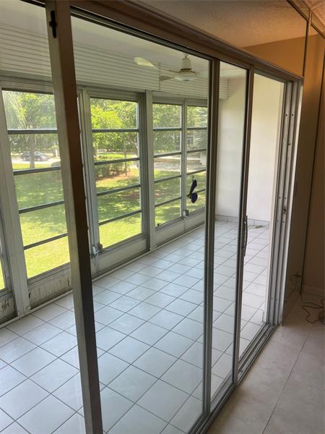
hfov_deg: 53.1
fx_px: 325
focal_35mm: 26
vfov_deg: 67.3
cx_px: 162
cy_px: 217
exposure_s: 1/167
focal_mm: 5.7
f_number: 1.5
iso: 40
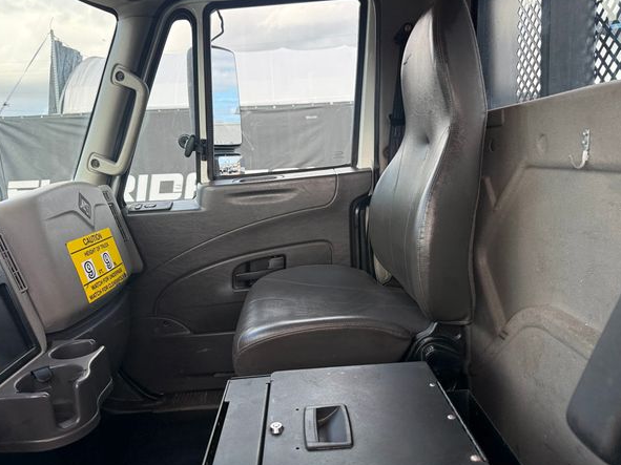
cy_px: 227
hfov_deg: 67.2
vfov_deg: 53.0
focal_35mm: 26
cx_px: 291
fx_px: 466
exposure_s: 1/543
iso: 100
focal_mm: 6.76
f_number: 1.78
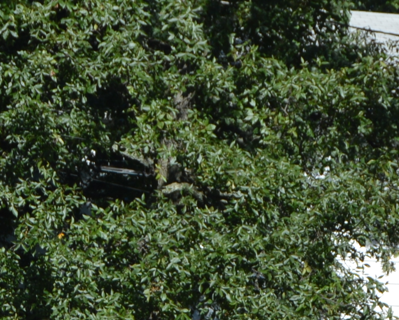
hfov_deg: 6.4
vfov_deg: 5.1
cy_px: 575
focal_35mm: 301
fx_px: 3554
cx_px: 18
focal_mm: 35
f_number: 6.3
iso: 100
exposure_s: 1/160
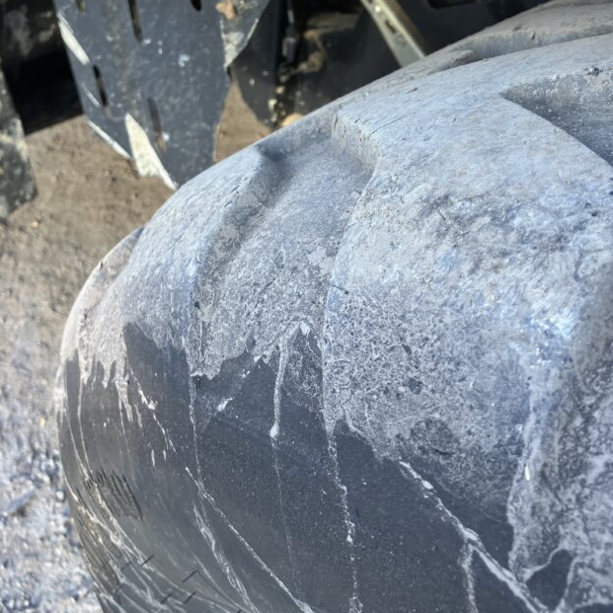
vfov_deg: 47.9
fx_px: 681
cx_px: 315
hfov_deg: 48.4
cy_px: 219
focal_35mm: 34
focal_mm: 3.99
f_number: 1.8
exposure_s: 1/121
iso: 40
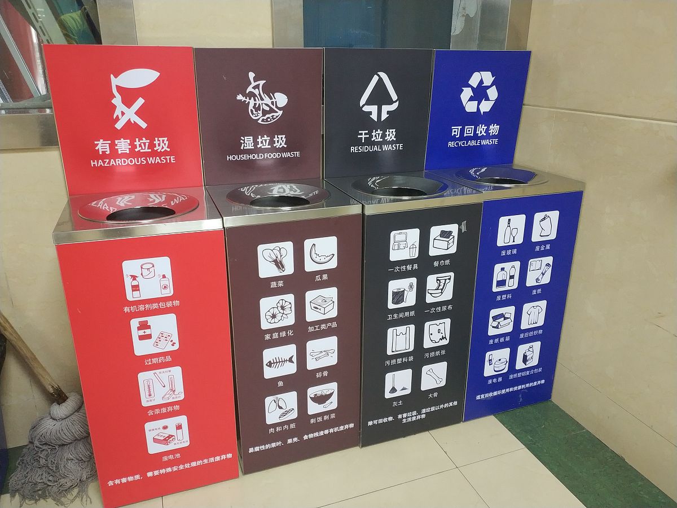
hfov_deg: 56.8
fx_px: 626
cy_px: 254
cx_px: 338
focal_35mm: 32
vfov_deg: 44.2
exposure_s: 1/17
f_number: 2
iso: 374
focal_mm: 4.5
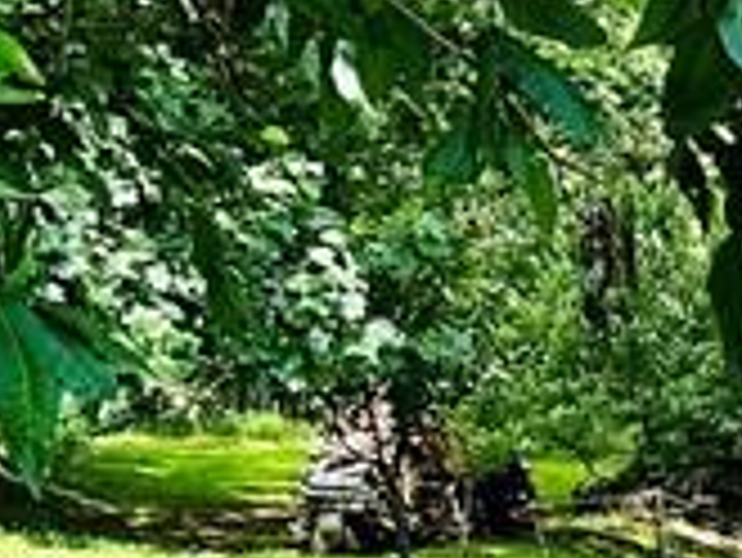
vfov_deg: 9.7
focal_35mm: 149
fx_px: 3196
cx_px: 1934
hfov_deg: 10.7
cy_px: 810
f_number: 1.78
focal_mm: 6.86
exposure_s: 1/1473
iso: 80
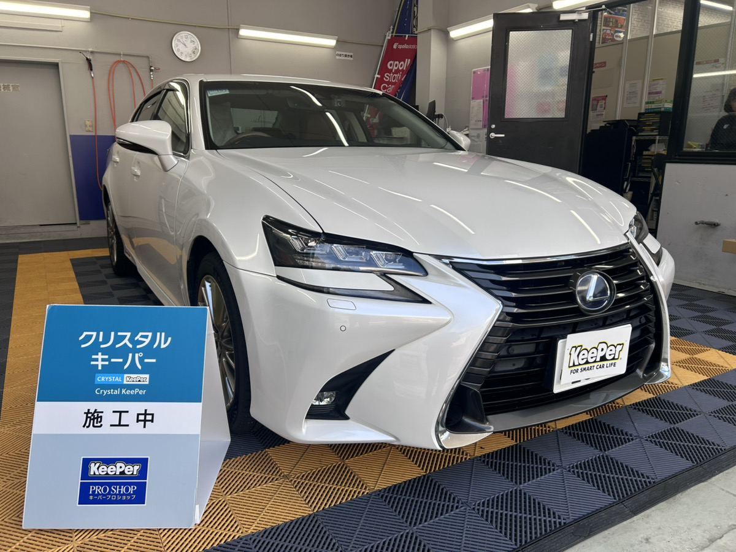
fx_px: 553
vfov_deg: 53.1
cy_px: 276
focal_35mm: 26
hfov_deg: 67.3
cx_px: 368
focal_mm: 5.7
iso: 50
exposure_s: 1/687
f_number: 1.5
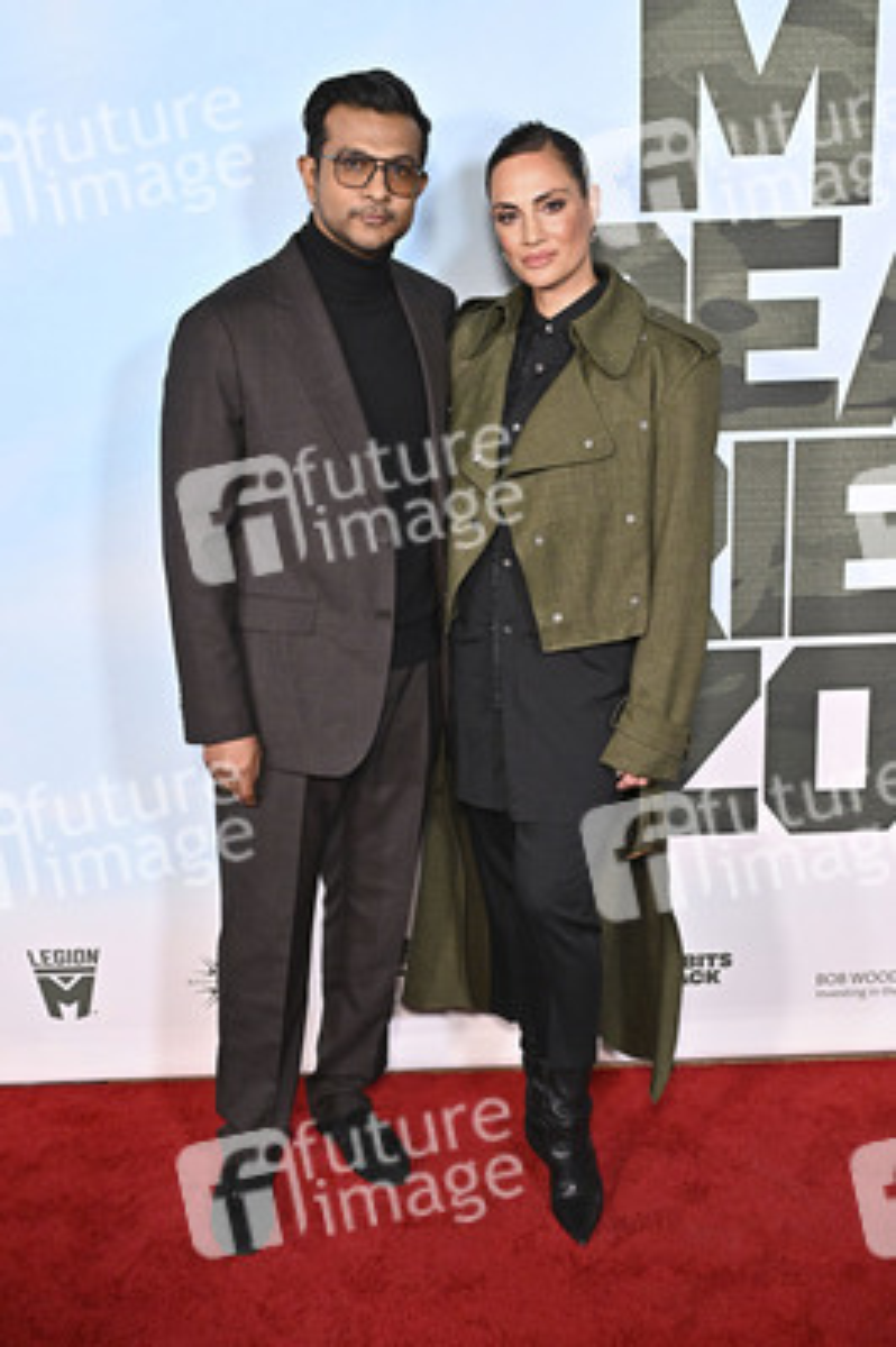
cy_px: 674
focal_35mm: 42
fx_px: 1571
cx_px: 448
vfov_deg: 46.4
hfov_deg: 31.8
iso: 4500
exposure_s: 1/250
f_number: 4.5
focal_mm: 42
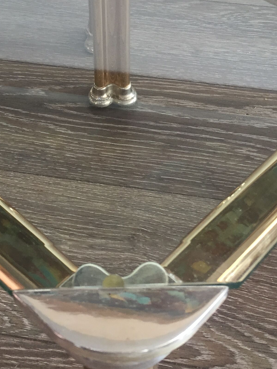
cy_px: 105
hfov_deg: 24.8
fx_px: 629
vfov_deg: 32.3
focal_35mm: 59
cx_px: 120
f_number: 2.2
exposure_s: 1/33
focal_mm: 4.15
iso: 100
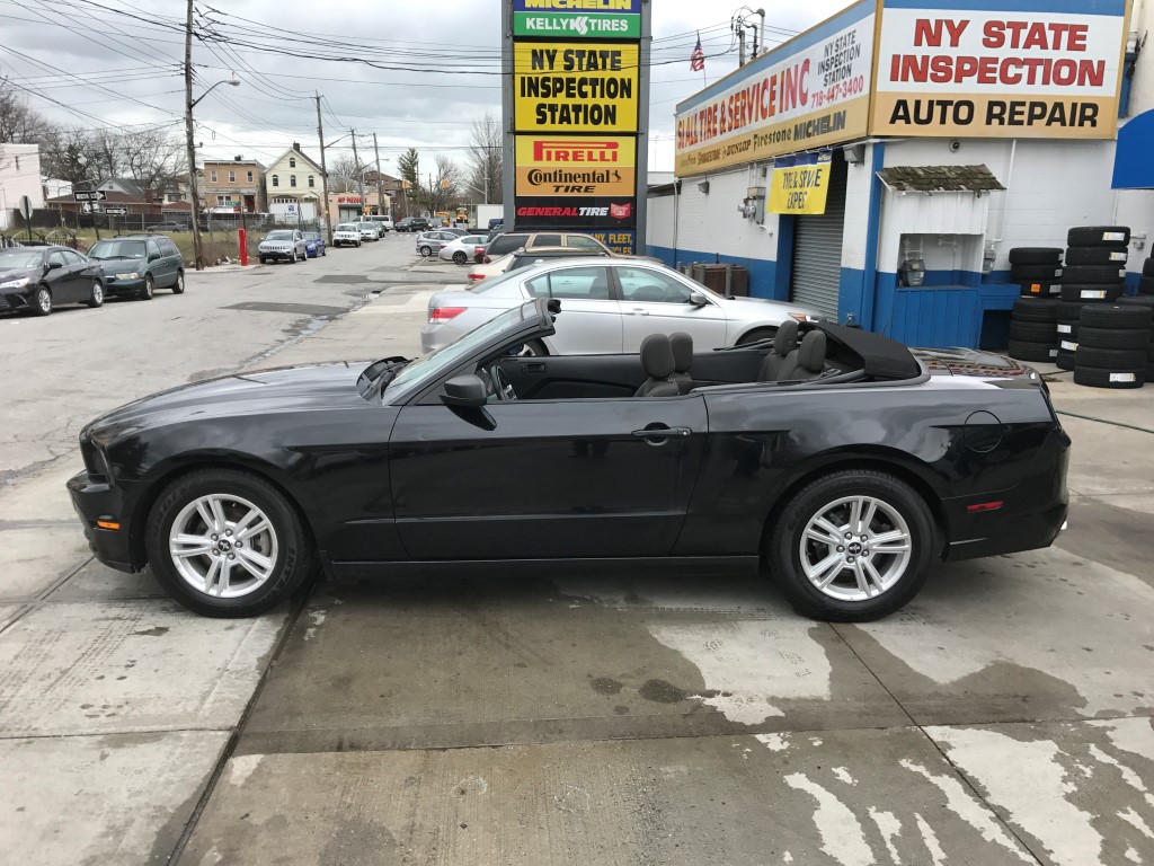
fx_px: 933
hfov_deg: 63.4
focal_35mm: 28
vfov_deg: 49.7
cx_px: 577
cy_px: 433
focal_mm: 3.99
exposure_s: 1/855
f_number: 1.8
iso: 20
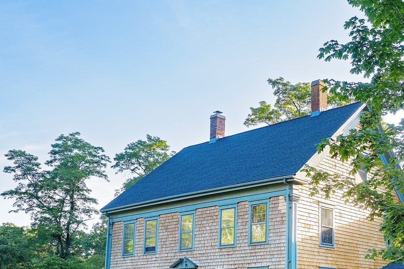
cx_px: 333
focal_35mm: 47
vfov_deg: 28.0
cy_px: 221
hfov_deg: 39.9
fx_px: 527
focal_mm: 10.26
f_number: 4
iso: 100
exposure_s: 1/500
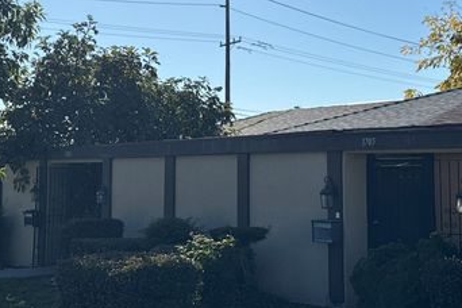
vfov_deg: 18.6
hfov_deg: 27.7
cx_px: 238
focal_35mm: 73
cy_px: 91
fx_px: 937
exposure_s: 1/9901
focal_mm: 6.76
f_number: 1.78
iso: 64
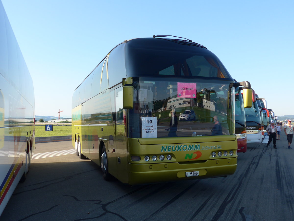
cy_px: 110
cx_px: 147
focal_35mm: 34
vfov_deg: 41.8
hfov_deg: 54.0
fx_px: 289
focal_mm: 7
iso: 80
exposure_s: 1/500
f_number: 2.8
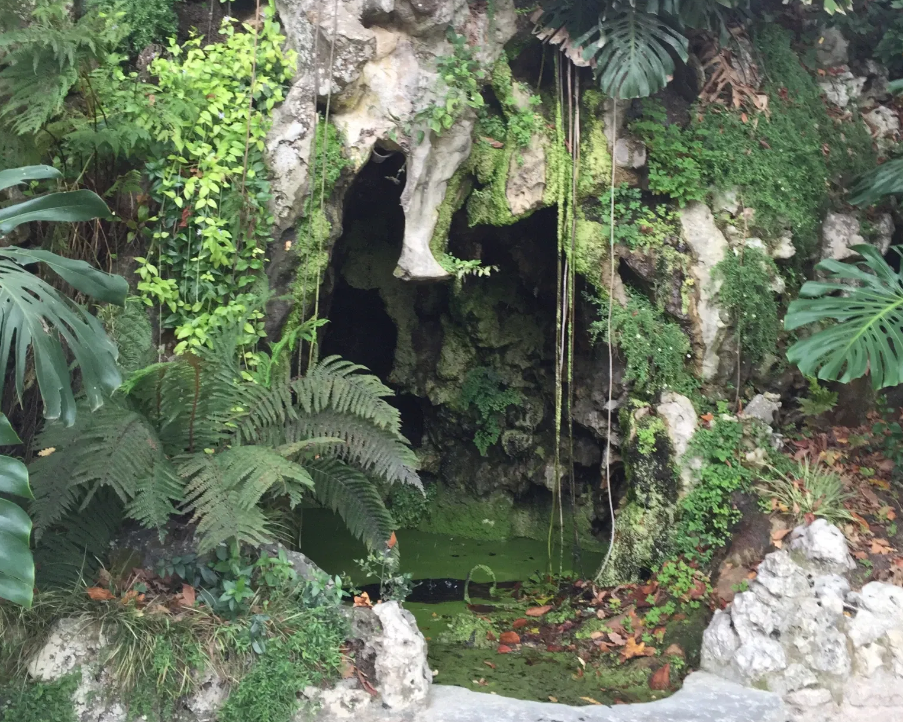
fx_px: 1015
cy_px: 271
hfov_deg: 47.9
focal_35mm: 38
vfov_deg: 38.9
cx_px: 453
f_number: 2.2
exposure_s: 1/100
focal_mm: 4.15
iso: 50
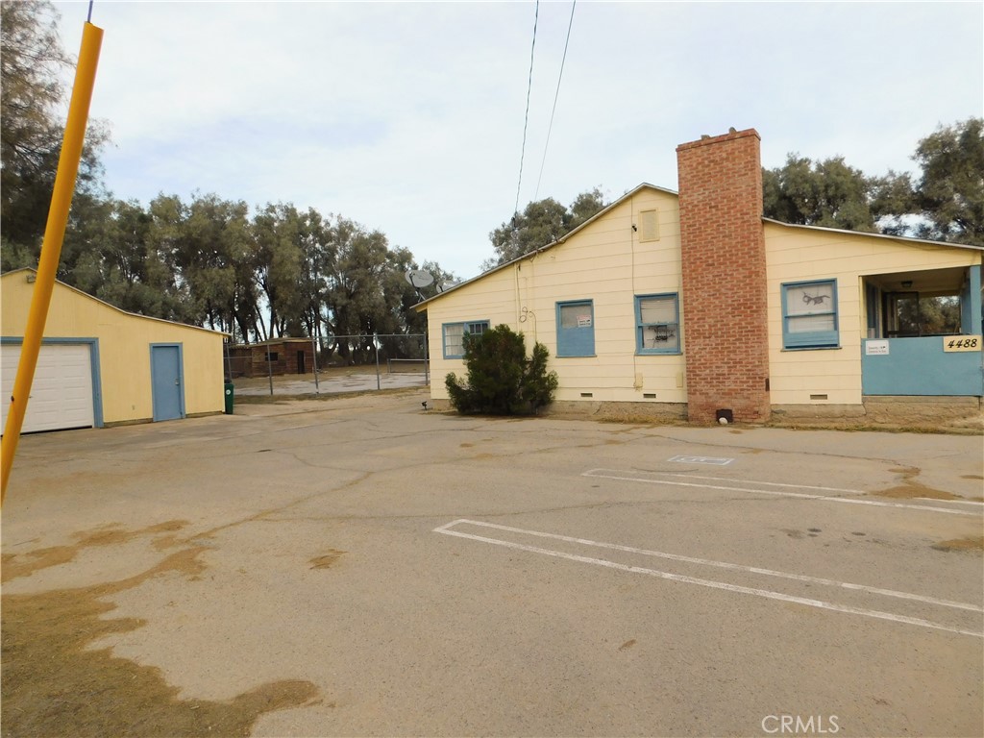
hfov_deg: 73.9
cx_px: 492
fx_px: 654
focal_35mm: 23
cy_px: 369
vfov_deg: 58.9
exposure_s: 1/1250
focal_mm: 4
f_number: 3
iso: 125
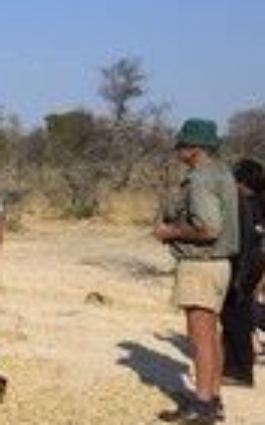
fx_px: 914
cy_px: 226
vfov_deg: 26.2
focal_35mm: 79
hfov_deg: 13.3
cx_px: -322
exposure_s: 1/500
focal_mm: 26
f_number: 13
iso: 400
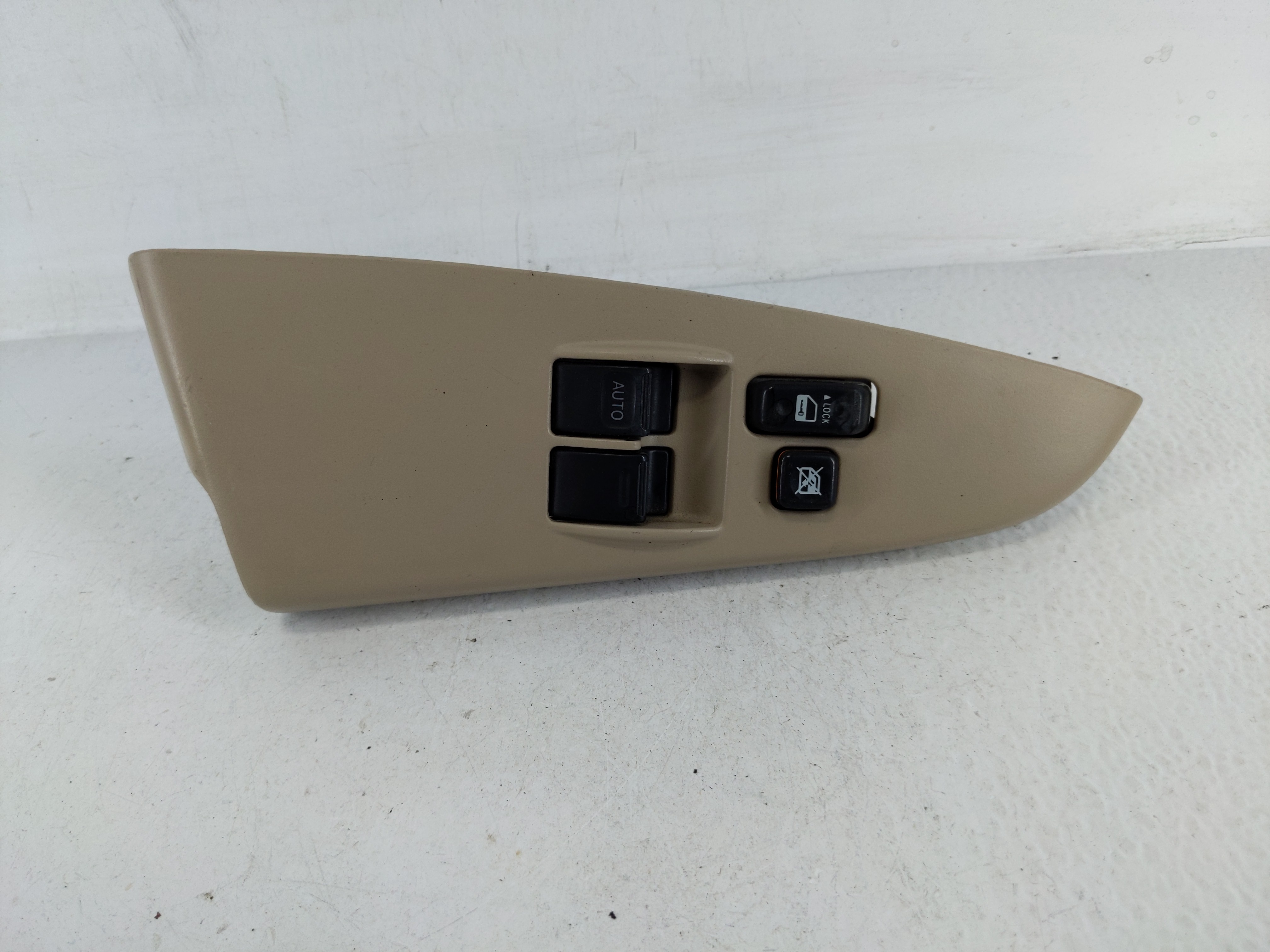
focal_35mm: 25
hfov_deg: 69.4
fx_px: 917
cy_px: 476
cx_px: 635
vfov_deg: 54.9
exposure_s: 1/124
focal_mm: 4.38
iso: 59
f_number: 1.73
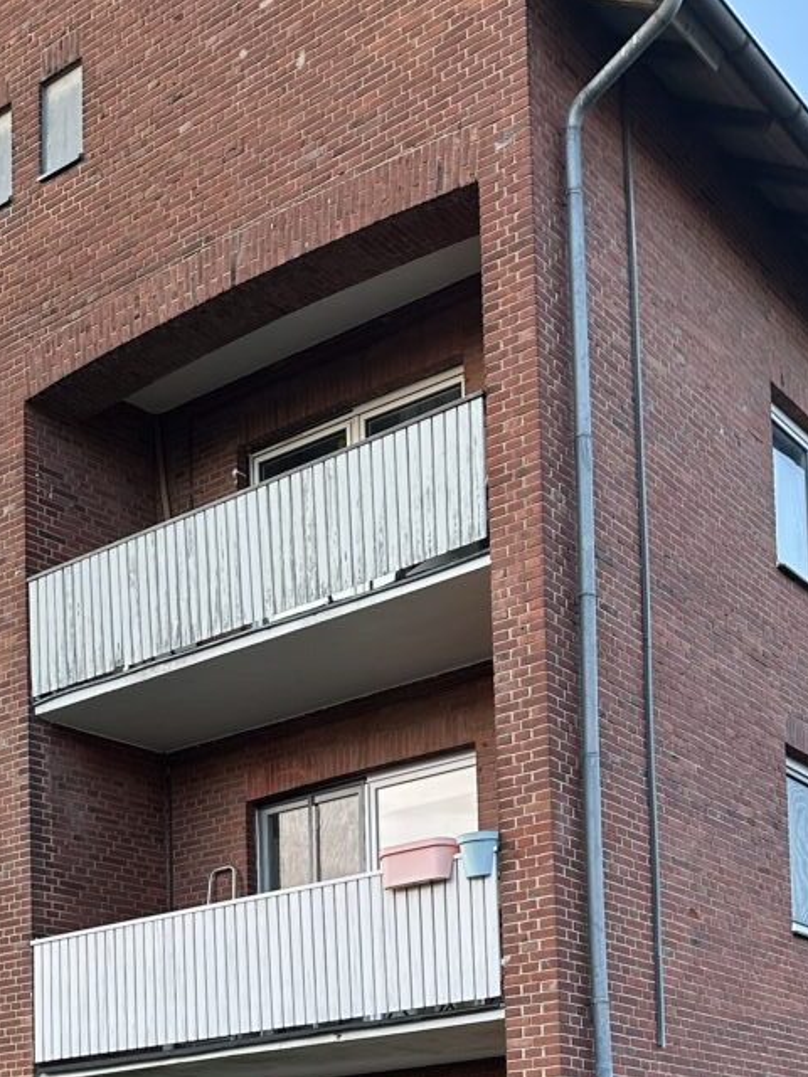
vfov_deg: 32.4
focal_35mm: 54
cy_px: 1101
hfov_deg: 27.0
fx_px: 1681
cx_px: 406
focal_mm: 6.86
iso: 250
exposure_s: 1/107
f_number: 1.78
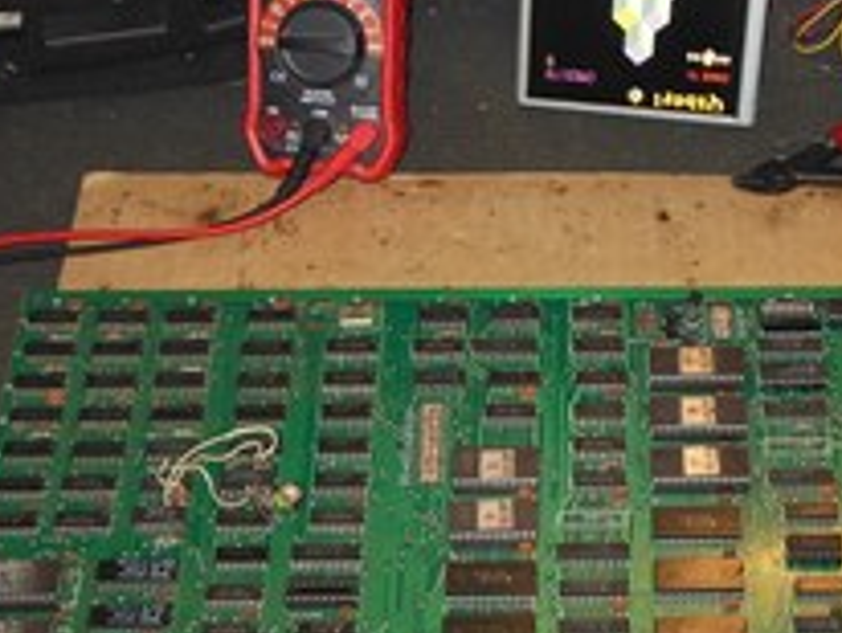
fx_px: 1534
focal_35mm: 63
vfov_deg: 23.3
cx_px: 666
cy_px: 380
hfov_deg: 30.0
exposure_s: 1/25
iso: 200
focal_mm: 5.2
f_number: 3.3
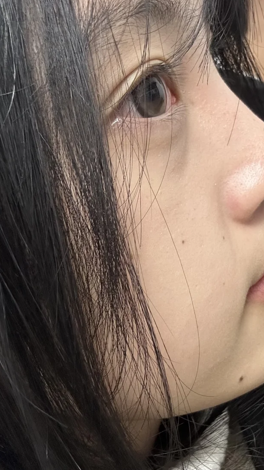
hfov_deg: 35.1
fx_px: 411
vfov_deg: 59.3
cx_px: 79
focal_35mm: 33
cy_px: 262
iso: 200
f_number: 1.9
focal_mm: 2.69
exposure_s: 1/50
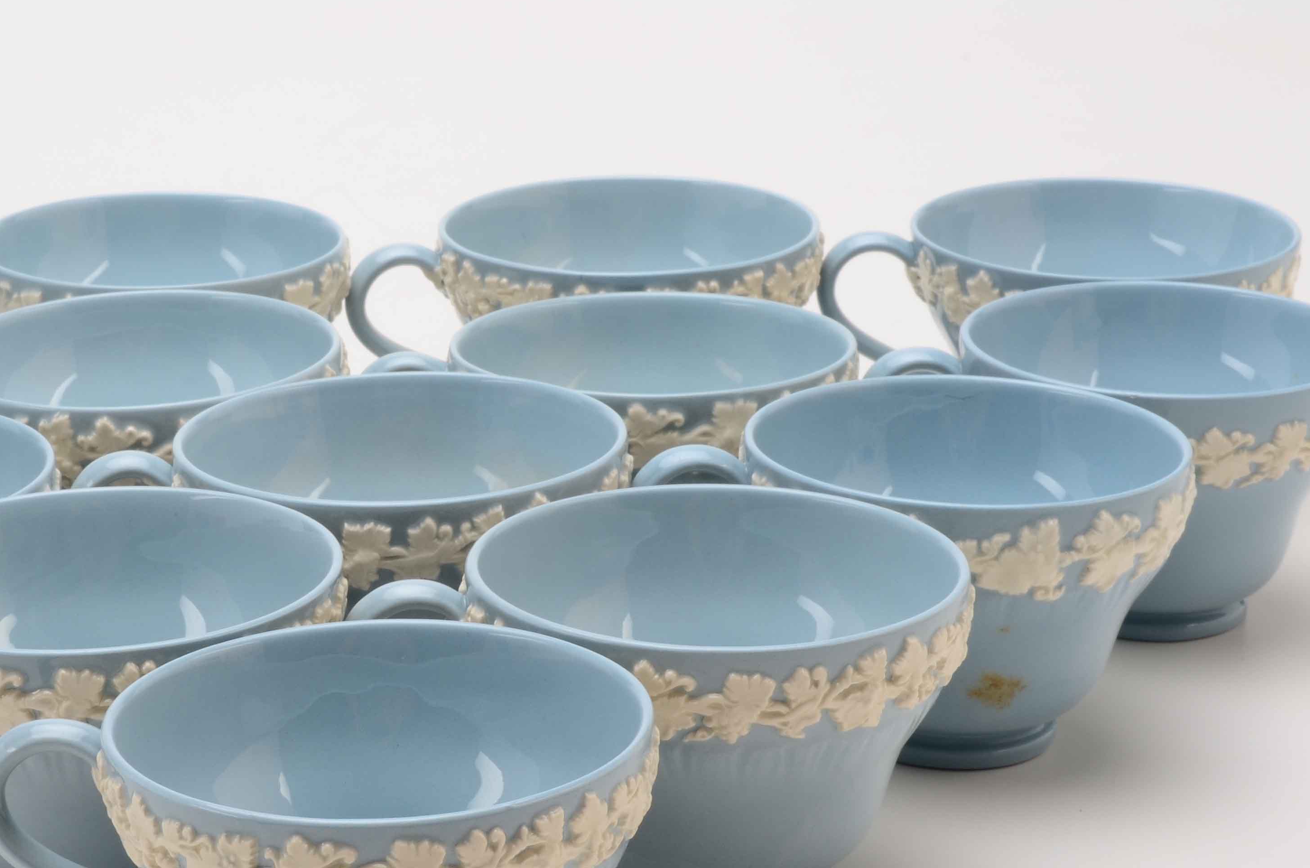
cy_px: 659
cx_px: 353
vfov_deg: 12.7
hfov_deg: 19.0
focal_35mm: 107
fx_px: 3885
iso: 100
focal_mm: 42
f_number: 25
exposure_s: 1/160
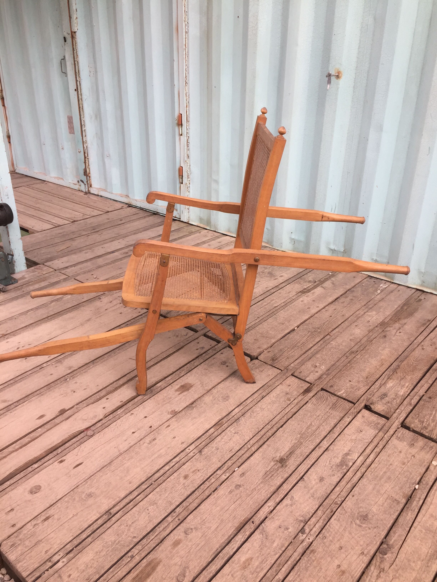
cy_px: 291
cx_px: 218
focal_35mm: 29
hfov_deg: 48.2
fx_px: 488
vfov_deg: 61.7
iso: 32
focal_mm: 4.15
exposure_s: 1/434
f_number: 2.2
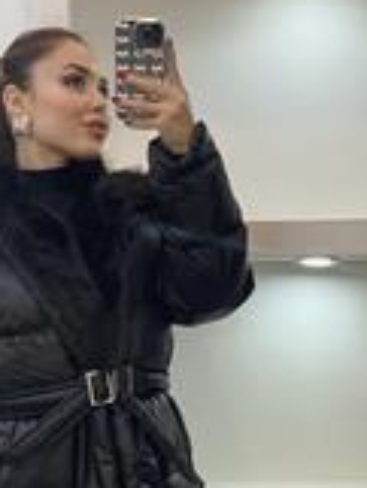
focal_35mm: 133
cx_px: 73
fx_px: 1878
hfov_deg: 11.1
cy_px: 538
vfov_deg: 14.5
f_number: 2
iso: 100
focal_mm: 6
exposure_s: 1/100
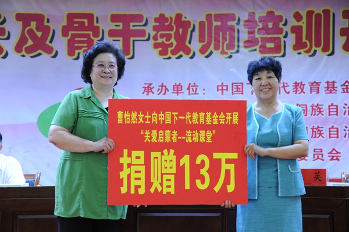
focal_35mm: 78
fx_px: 756
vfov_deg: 17.5
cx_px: 174
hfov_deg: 26.0
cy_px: 116
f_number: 5.6
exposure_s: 1/40
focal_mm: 78
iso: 3200
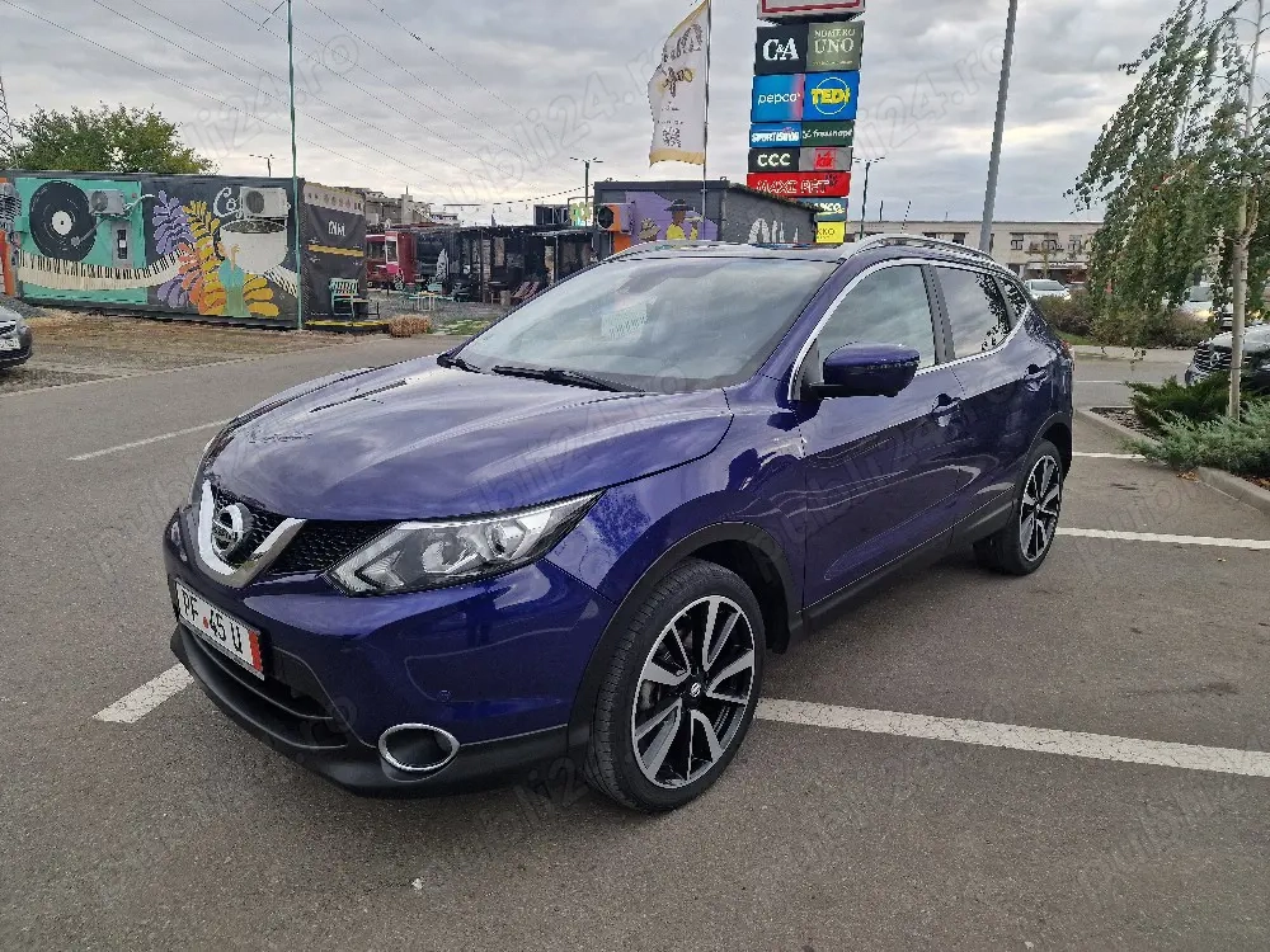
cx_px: 635
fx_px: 844
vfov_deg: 58.9
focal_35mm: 23
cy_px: 476
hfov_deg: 73.9
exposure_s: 1/182
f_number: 1.8
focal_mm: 6.4
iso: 100
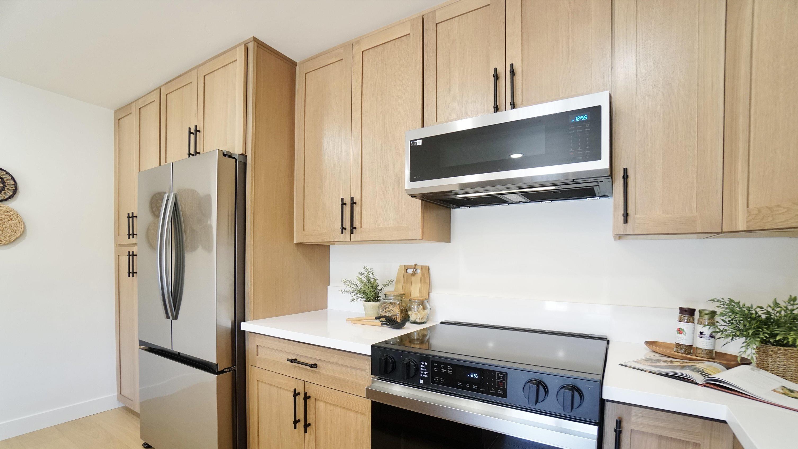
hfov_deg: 99.4
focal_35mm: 16
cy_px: 270
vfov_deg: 66.4
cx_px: 402
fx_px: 339
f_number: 4
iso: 1250
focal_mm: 10
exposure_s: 1/60
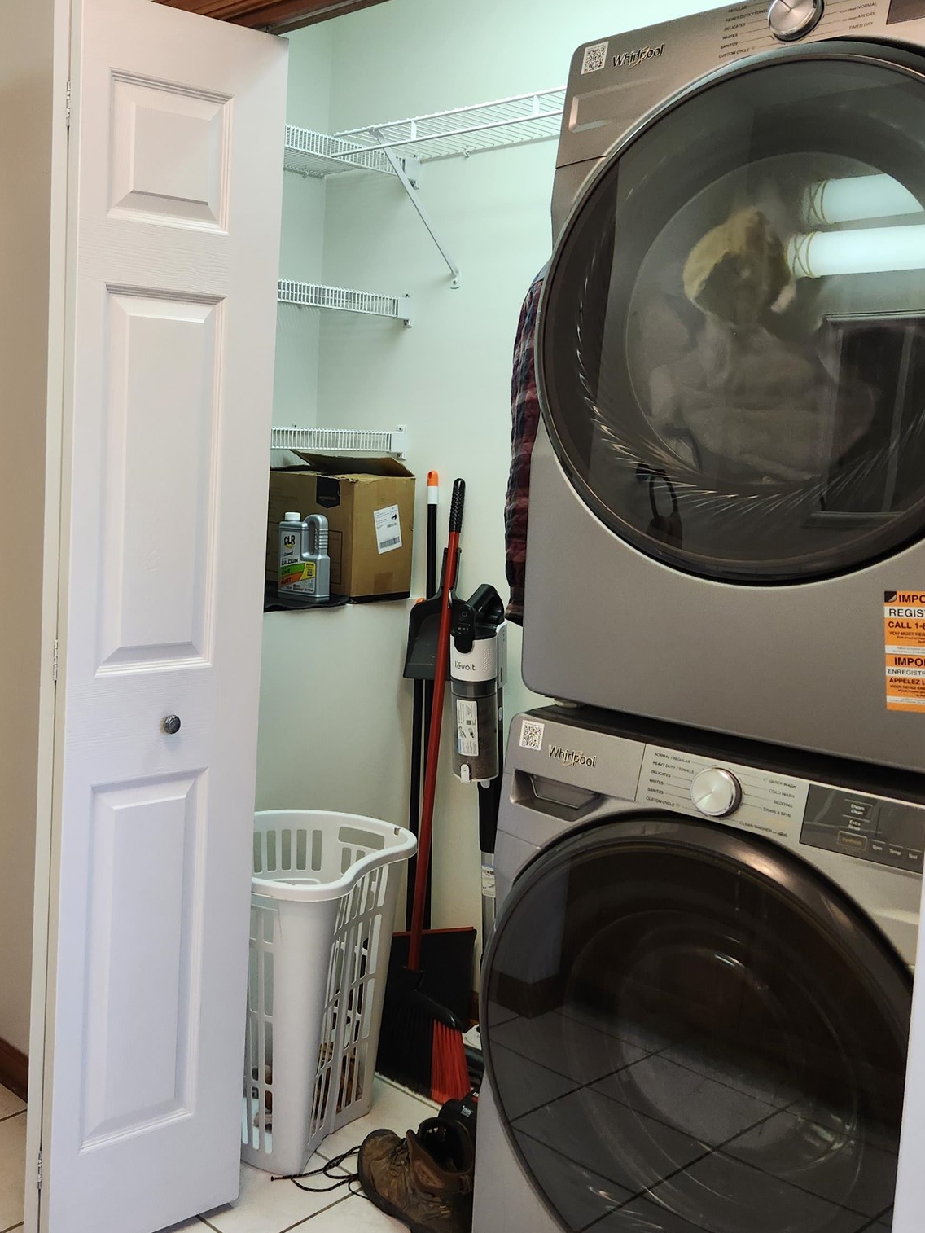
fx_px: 1247
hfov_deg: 39.9
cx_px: 270
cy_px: 574
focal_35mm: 35
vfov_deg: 52.6
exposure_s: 1/120
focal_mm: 5.4
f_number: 1.8
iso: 200
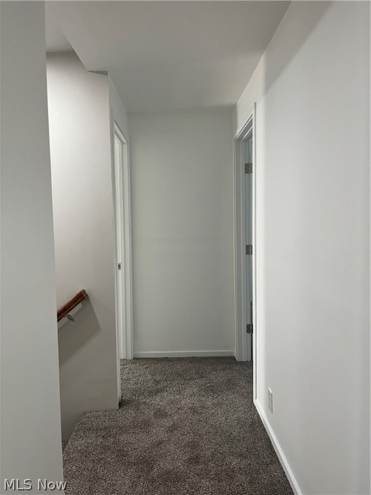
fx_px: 372
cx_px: 186
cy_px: 248
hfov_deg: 53.1
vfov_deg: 67.3
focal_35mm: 26
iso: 125
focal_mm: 5.1
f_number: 1.6
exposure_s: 1/60
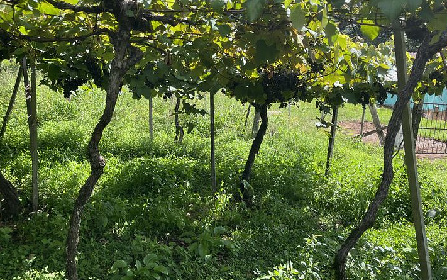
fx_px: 378
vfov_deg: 40.5
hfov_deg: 61.2
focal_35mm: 31
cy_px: 116
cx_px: 214
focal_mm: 5.1
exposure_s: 1/975
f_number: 1.6
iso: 50
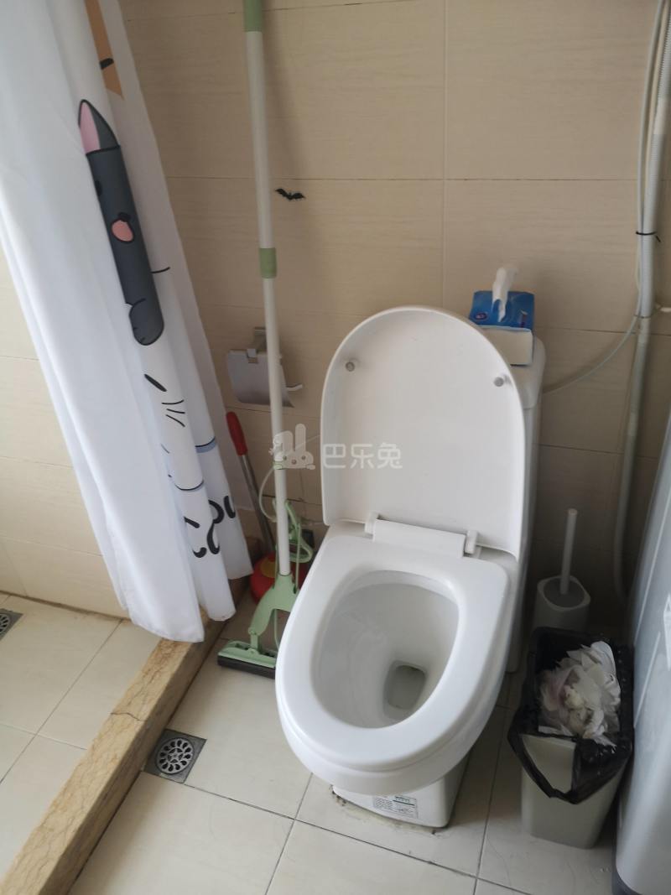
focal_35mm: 27
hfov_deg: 51.3
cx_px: 336
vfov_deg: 65.3
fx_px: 698
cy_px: 448
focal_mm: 3.95
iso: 50
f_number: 1.8
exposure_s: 1/50
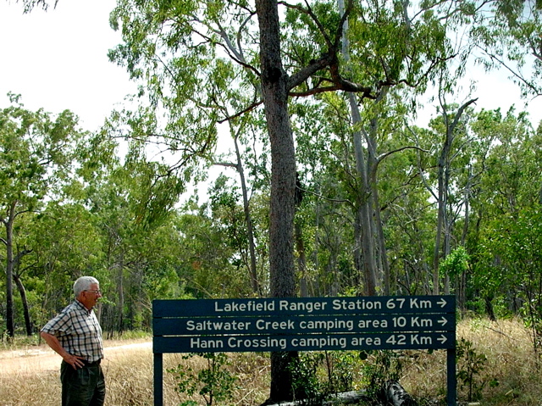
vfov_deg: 39.6
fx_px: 563
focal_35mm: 36
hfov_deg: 51.4
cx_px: 271
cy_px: 203
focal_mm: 6
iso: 50
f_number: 3.7
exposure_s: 1/270
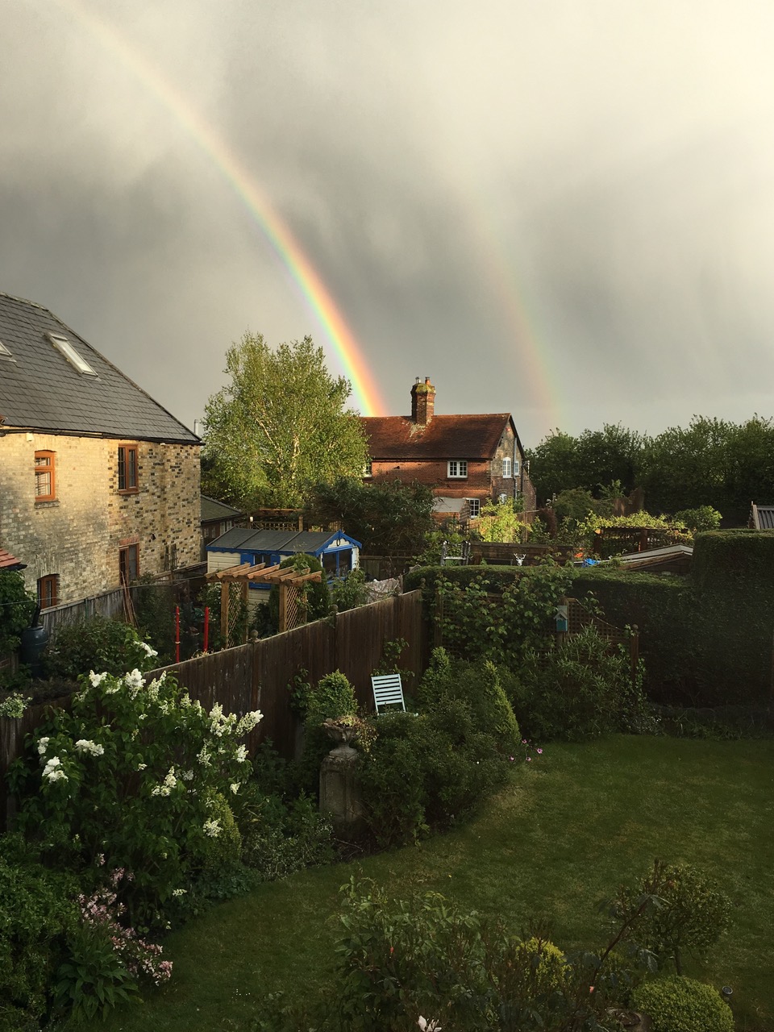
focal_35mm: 29
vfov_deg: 61.7
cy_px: 516
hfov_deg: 48.2
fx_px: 865
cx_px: 387
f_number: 2.2
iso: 25
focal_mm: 4.15
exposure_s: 1/587
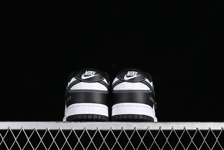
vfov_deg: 18.2
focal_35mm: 75
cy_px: 75
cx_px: 112
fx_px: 467
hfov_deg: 27.0
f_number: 6.3
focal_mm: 50
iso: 160
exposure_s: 1/60
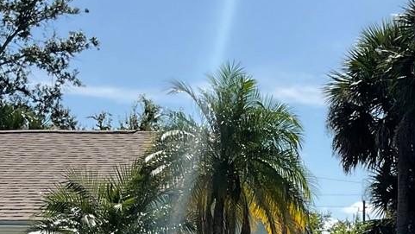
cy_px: 389
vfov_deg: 11.0
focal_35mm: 105
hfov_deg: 20.0
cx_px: 372
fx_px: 1156
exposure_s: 1/2801
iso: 16
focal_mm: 3
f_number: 1.8
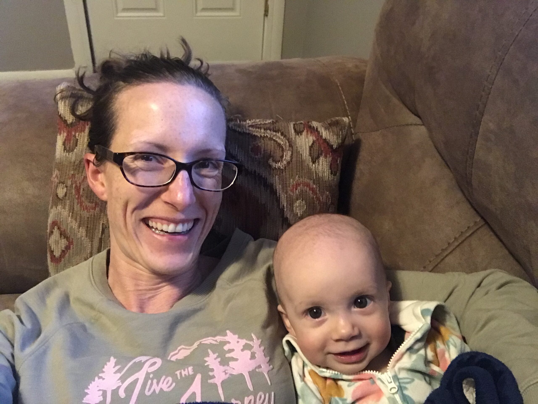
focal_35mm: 32
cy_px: 202
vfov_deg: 44.2
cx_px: 269
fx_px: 498
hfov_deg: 56.8
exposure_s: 1/15
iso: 400
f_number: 2.2
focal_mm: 2.87
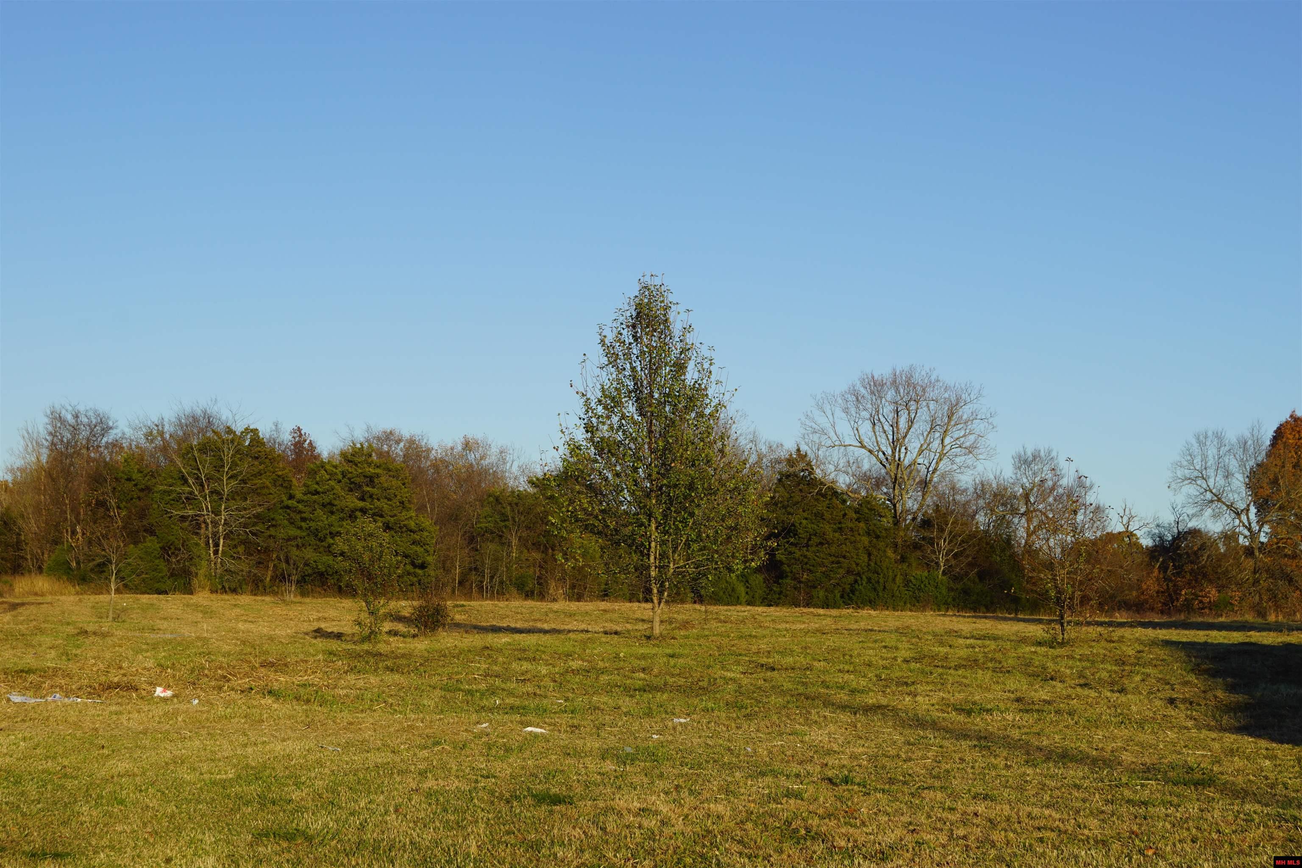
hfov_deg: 37.9
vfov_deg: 25.8
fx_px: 1899
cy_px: 434
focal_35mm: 52
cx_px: 651
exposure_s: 1/125
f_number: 11
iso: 100
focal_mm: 35
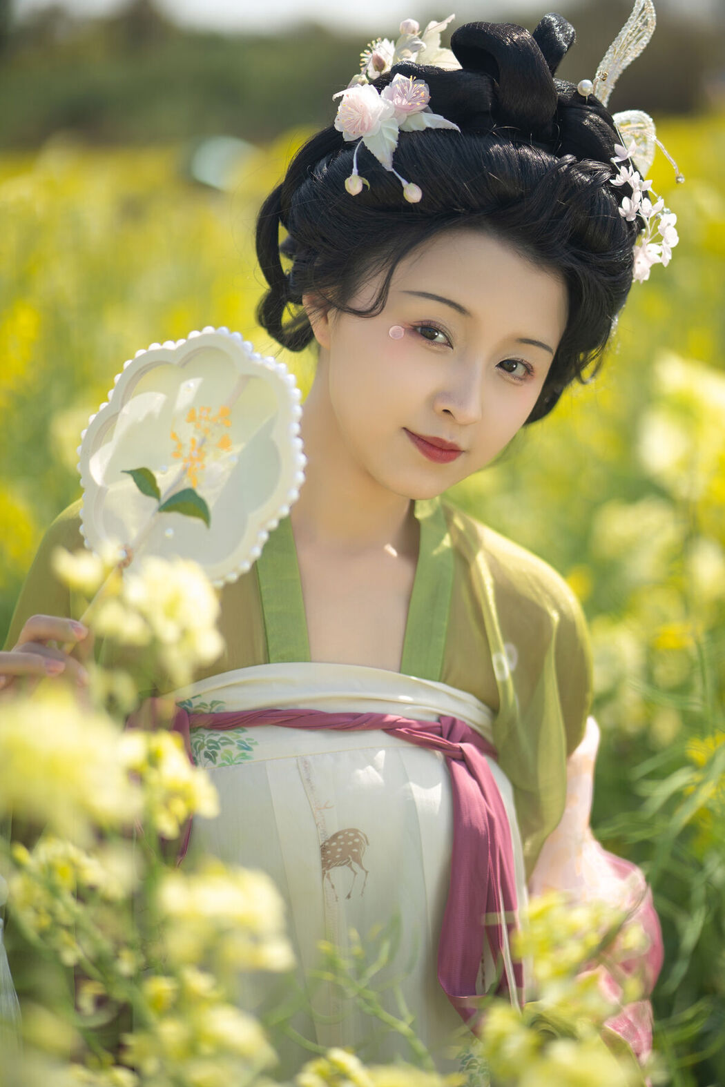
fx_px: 2568
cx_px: 362
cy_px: 544
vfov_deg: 23.9
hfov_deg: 16.1
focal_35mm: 85
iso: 64
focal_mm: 85
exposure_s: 1/2500
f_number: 2
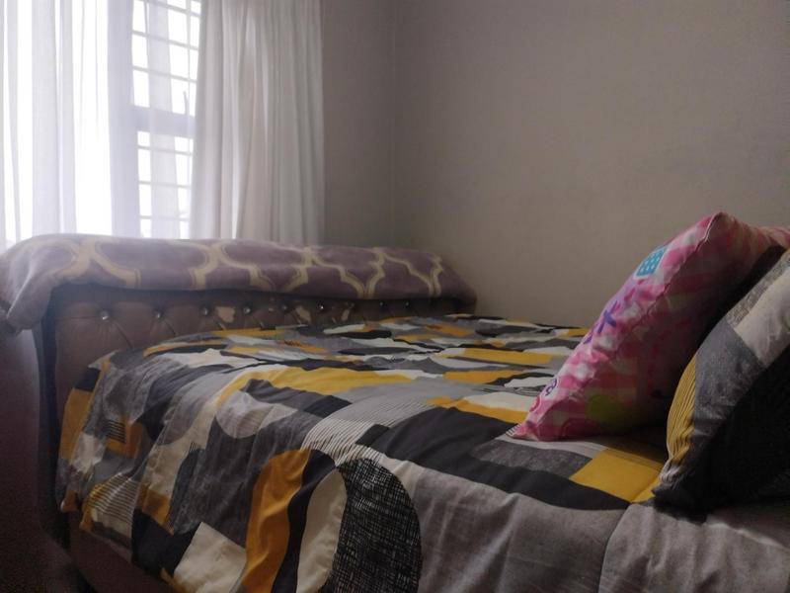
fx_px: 593
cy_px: 296
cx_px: 395
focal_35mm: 26
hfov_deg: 67.3
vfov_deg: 53.1
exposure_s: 1/25
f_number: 1.8
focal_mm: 6.24
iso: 490
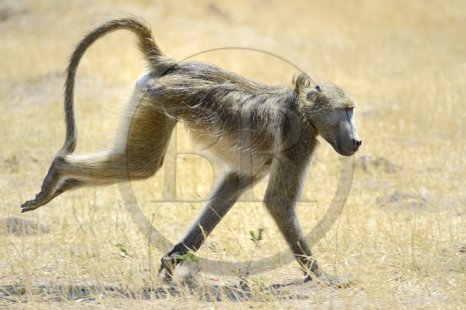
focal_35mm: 280
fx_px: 3623
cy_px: 155
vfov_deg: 4.9
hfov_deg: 7.4
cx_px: 233
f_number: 4.5
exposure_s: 1/1000
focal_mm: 280
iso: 200
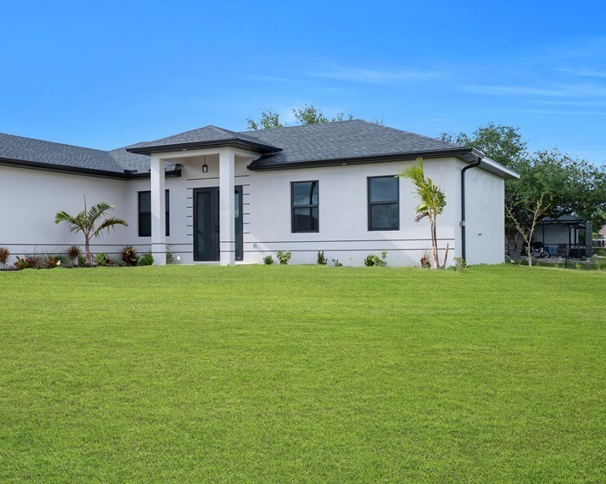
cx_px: 161
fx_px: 771
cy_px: 254
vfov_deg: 34.9
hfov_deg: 41.8
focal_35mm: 43
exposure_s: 1/250
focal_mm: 20
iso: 100
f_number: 8
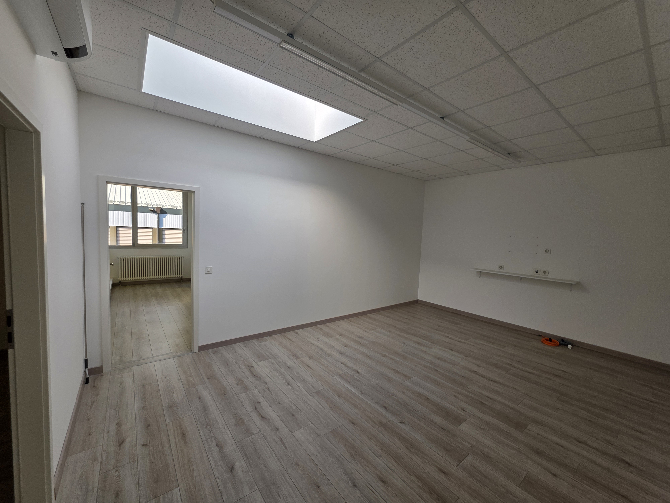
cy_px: 252
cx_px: 335
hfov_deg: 106.2
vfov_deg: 89.9
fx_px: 252
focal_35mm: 13
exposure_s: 1/243
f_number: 1.9
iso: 40
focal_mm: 2.2
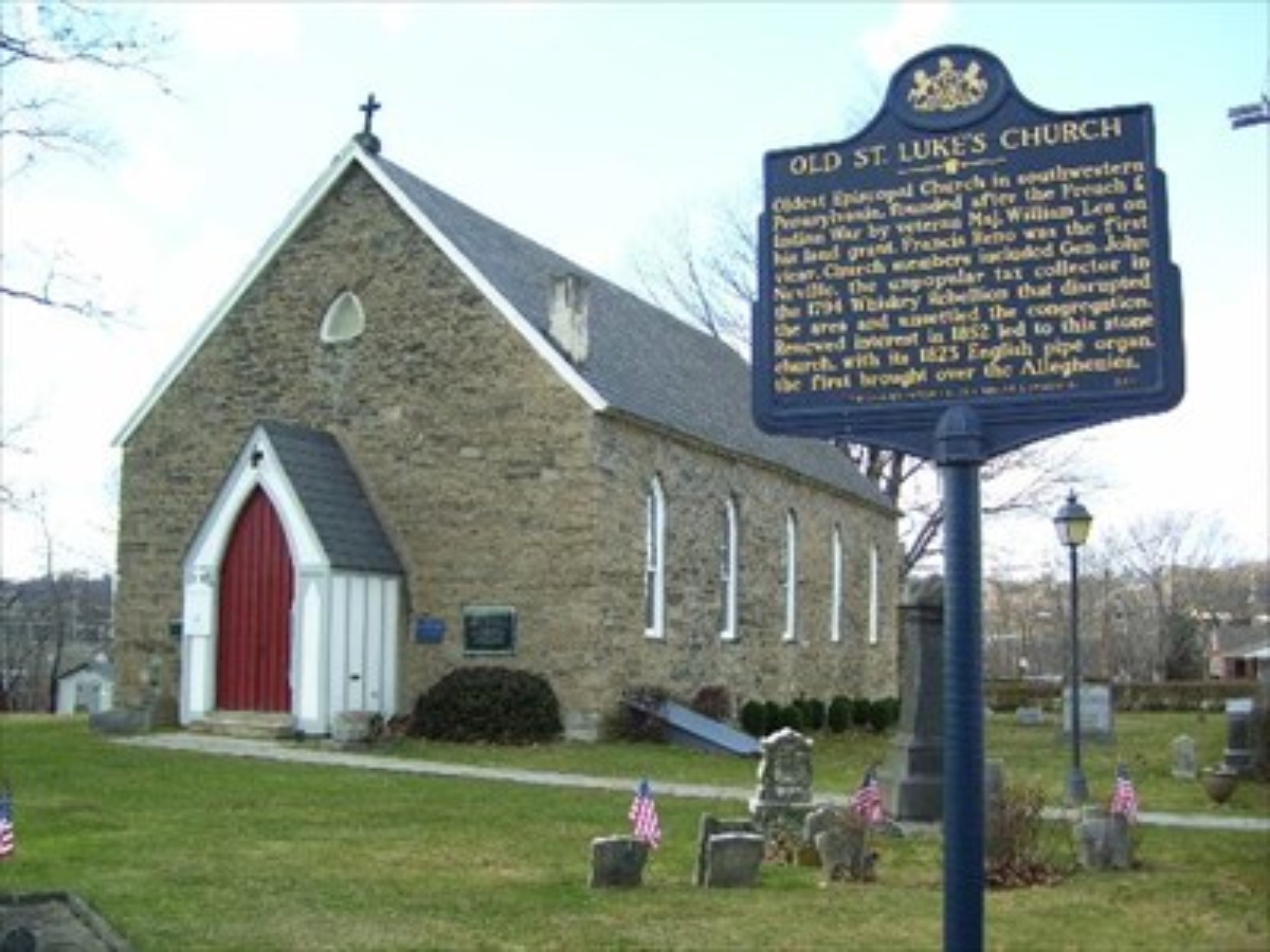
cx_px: 635
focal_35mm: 37
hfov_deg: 50.1
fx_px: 1357
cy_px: 476
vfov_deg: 38.7
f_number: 2.7
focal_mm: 6
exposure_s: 1/250
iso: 80
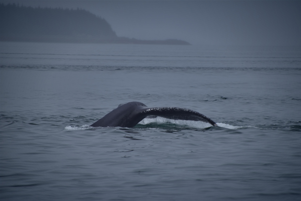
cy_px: 100
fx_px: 2509
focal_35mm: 300
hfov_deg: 6.9
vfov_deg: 4.6
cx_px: 150
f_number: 5.6
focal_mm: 300
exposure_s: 1/640
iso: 125
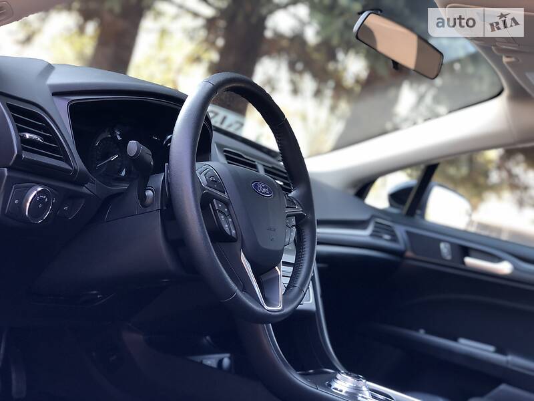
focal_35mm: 52
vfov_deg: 28.0
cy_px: 200
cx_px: 267
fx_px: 802
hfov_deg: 36.8
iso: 40
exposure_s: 1/60
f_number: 2.4
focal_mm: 6
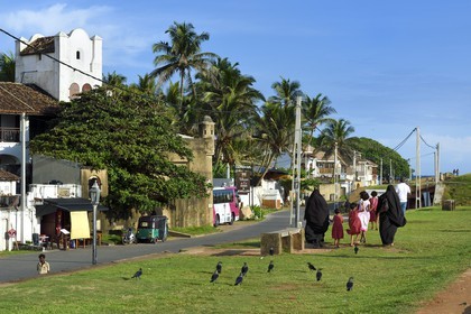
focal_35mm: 95
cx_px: 236
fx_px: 1243
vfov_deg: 14.4
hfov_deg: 21.5
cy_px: 157
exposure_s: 1/400
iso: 200
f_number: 10
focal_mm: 95
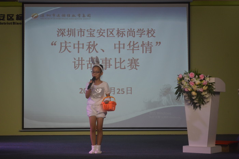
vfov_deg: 16.5
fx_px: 547
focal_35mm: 82
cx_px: 120
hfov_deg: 24.6
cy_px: 80
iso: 640
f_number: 5.6
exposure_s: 1/60
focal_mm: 55
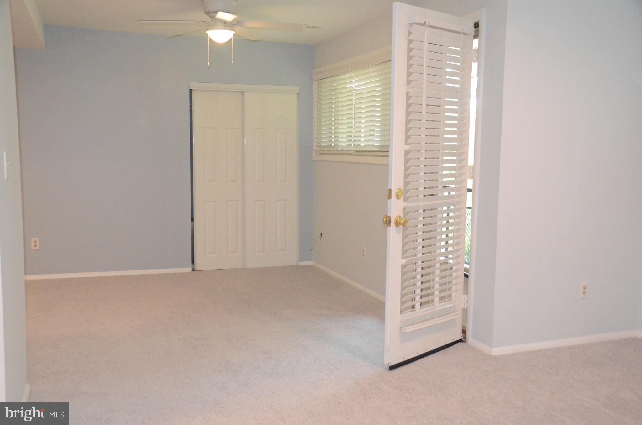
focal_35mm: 36
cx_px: 321
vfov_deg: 36.7
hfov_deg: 53.2
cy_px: 212
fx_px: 641
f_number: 6.3
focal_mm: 24
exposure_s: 1/200
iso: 6400
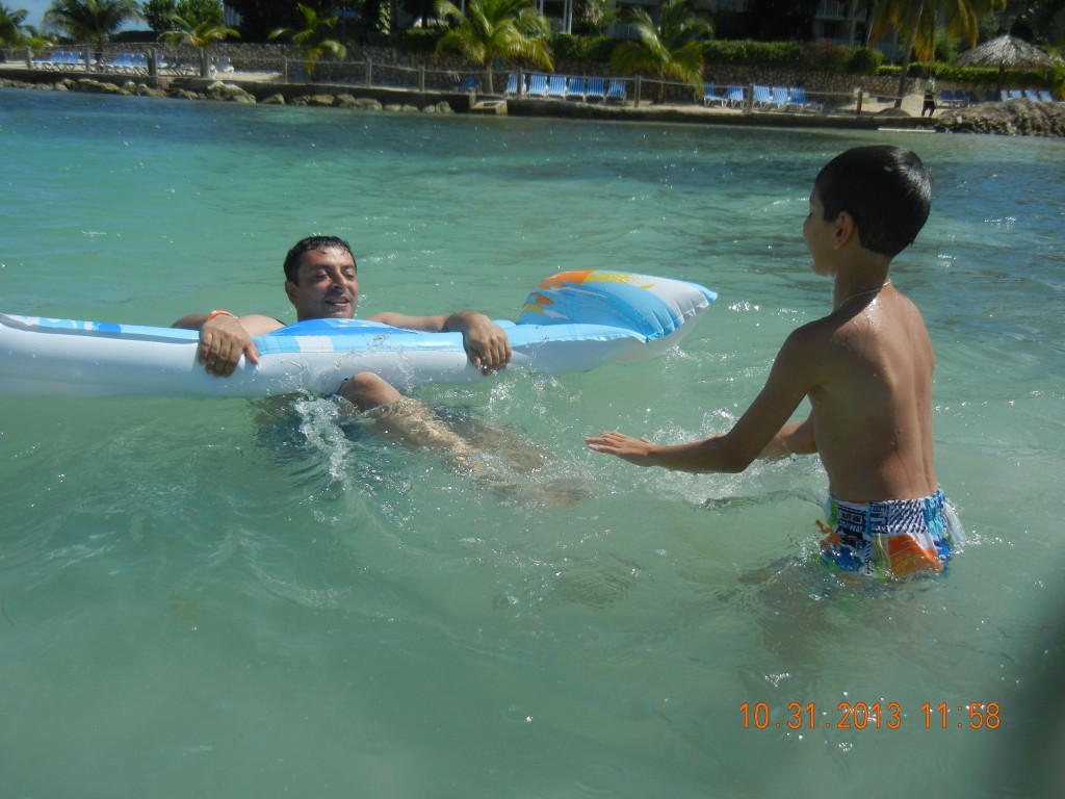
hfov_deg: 54.0
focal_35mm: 34
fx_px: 1046
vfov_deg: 41.8
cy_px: 400
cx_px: 532
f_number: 7.2
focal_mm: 6.2
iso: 160
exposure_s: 1/692
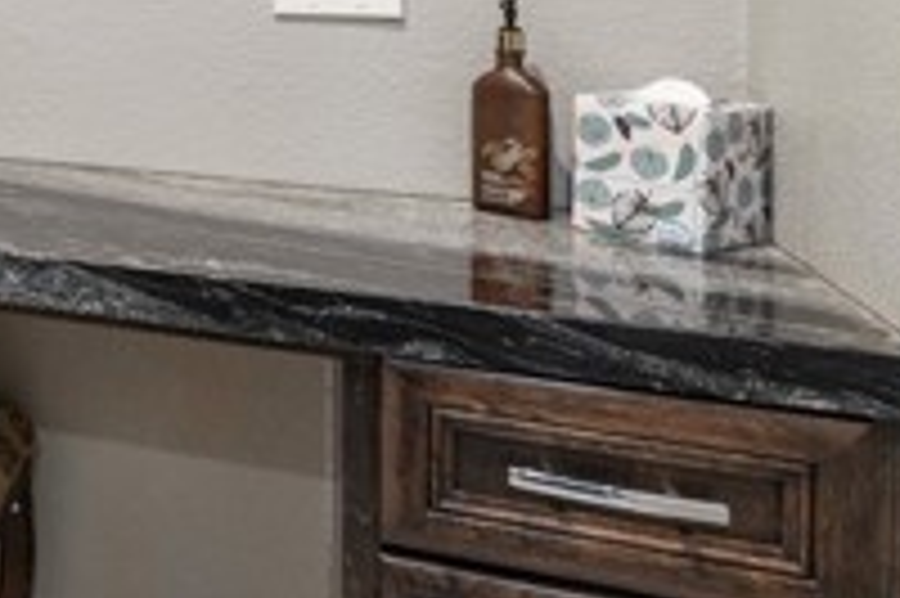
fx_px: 1199
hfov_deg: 30.4
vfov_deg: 26.3
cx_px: -328
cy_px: -20
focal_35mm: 48
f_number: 9
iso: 100
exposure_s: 4
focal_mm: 15
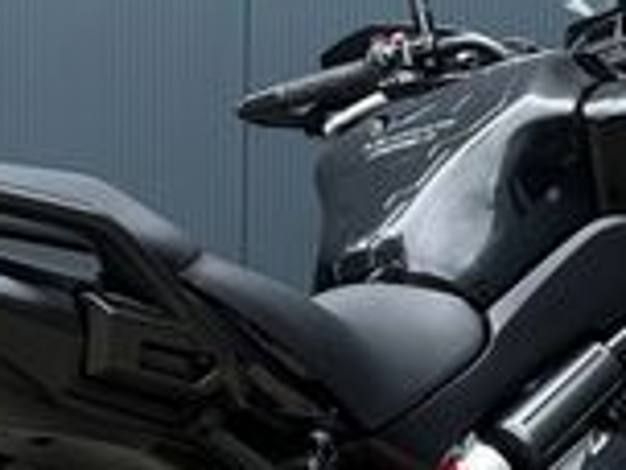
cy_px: 540
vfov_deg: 14.3
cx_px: 470
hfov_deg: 19.3
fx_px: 1826
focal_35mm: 101
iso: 80
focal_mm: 6.86
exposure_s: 1/303
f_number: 1.78
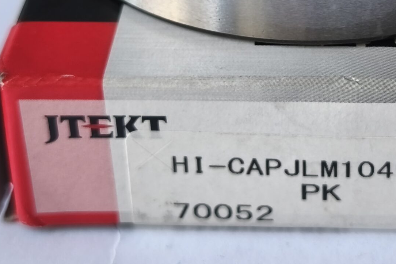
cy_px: -55
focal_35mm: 113
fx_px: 1243
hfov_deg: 17.9
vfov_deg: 11.9
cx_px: 334
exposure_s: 1/100
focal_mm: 6.18
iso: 160
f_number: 1.65
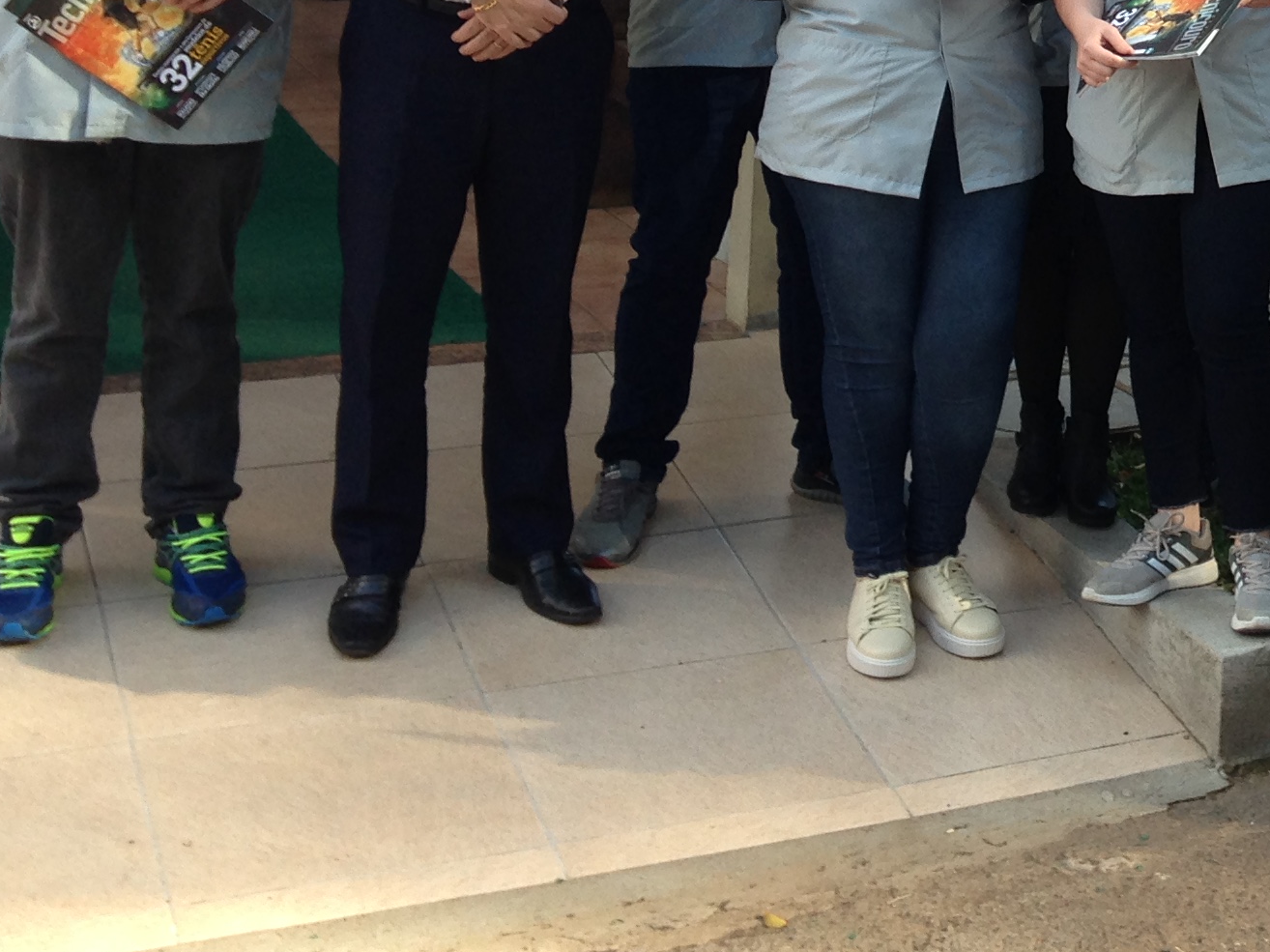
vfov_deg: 17.3
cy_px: -124
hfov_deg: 22.0
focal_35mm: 82
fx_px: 3008
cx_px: 1539
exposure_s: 1/132
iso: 50
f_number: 2.4
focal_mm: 4.12
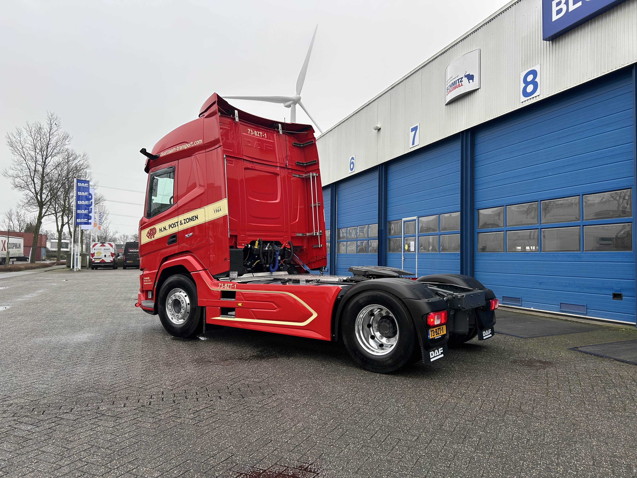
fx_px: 478
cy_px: 239
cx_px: 318
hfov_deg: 67.3
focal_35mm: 26
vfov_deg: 53.1
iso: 50
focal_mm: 5.7
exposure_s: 1/374
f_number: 1.5
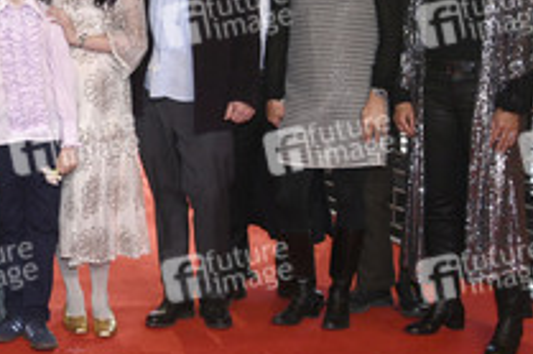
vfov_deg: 19.5
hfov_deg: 27.6
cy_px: 81
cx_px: 6
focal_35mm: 69
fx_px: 1021
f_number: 5.6
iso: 1600
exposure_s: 1/250
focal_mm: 32
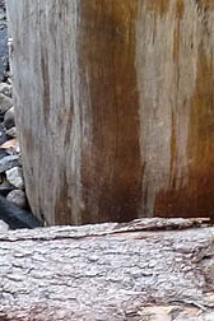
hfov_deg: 10.8
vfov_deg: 15.9
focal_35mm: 127
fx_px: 1132
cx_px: 157
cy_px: 298
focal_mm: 4.8
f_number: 2.8
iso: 200
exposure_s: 1/100
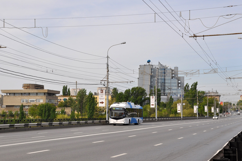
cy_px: 80
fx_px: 453
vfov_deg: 20.1
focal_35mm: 68
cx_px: 121
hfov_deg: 29.9
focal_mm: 45
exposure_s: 1/500
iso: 200
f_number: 8
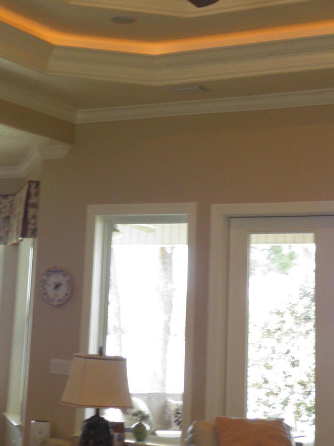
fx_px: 926
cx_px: 92
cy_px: 13
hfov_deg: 20.3
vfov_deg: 25.8
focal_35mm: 72
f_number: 3
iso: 50
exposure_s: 1/20
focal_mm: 5.5
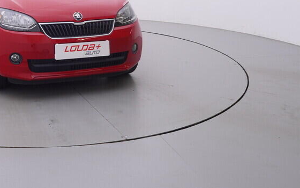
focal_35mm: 42
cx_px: 40
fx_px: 343
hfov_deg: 43.8
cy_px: 10
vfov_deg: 29.0
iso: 200
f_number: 5
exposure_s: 1/80
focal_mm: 15
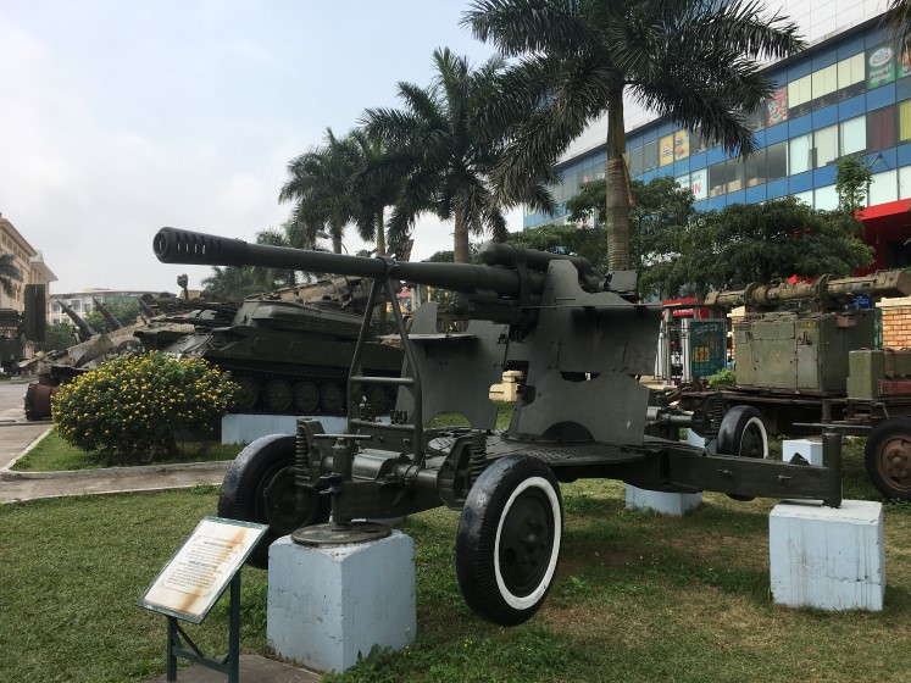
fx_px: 763
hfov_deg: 61.7
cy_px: 342
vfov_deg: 48.2
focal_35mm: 29
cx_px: 456
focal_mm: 4.15
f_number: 2.2
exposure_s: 1/1399
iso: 25
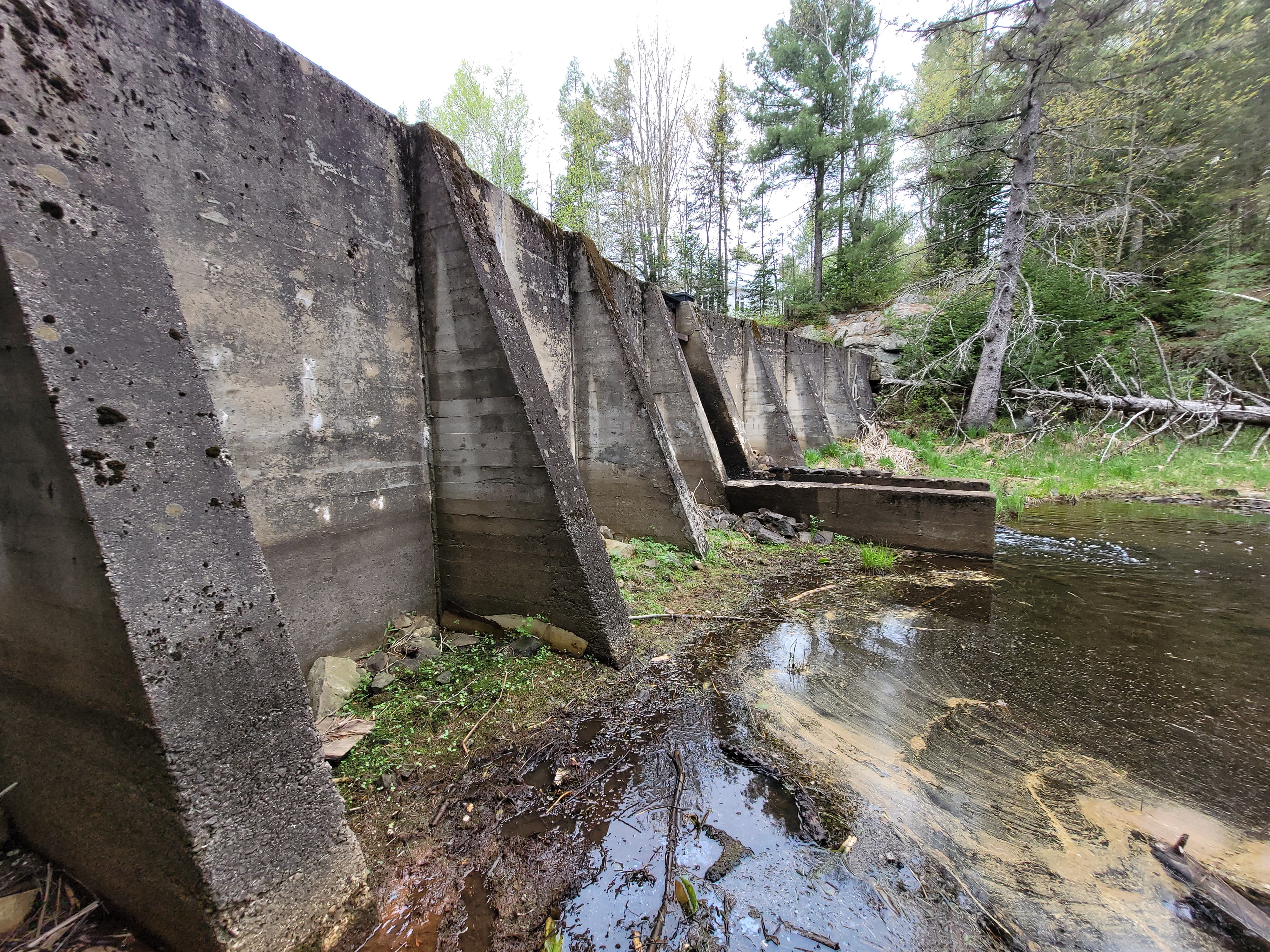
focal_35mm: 13
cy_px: 476
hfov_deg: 106.2
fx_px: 477
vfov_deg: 89.9
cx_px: 635
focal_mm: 1.74
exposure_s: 1/147
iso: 40
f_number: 2.2
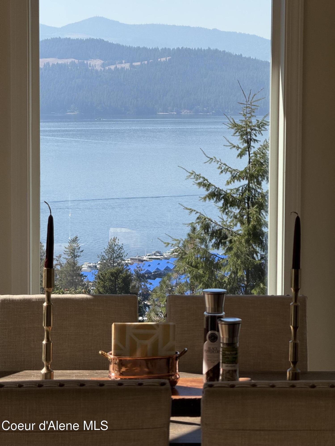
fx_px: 1548
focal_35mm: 120
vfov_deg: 16.4
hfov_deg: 12.3
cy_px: 223
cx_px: 168
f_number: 2.8
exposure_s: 1/914
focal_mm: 15.66
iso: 50
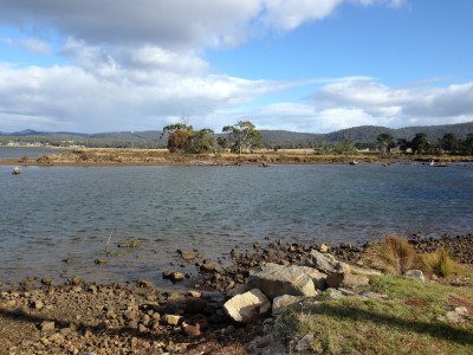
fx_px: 451
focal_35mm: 33
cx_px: 236
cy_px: 178
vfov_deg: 42.9
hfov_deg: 55.4
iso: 50
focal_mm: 4.12
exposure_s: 1/1130
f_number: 2.4
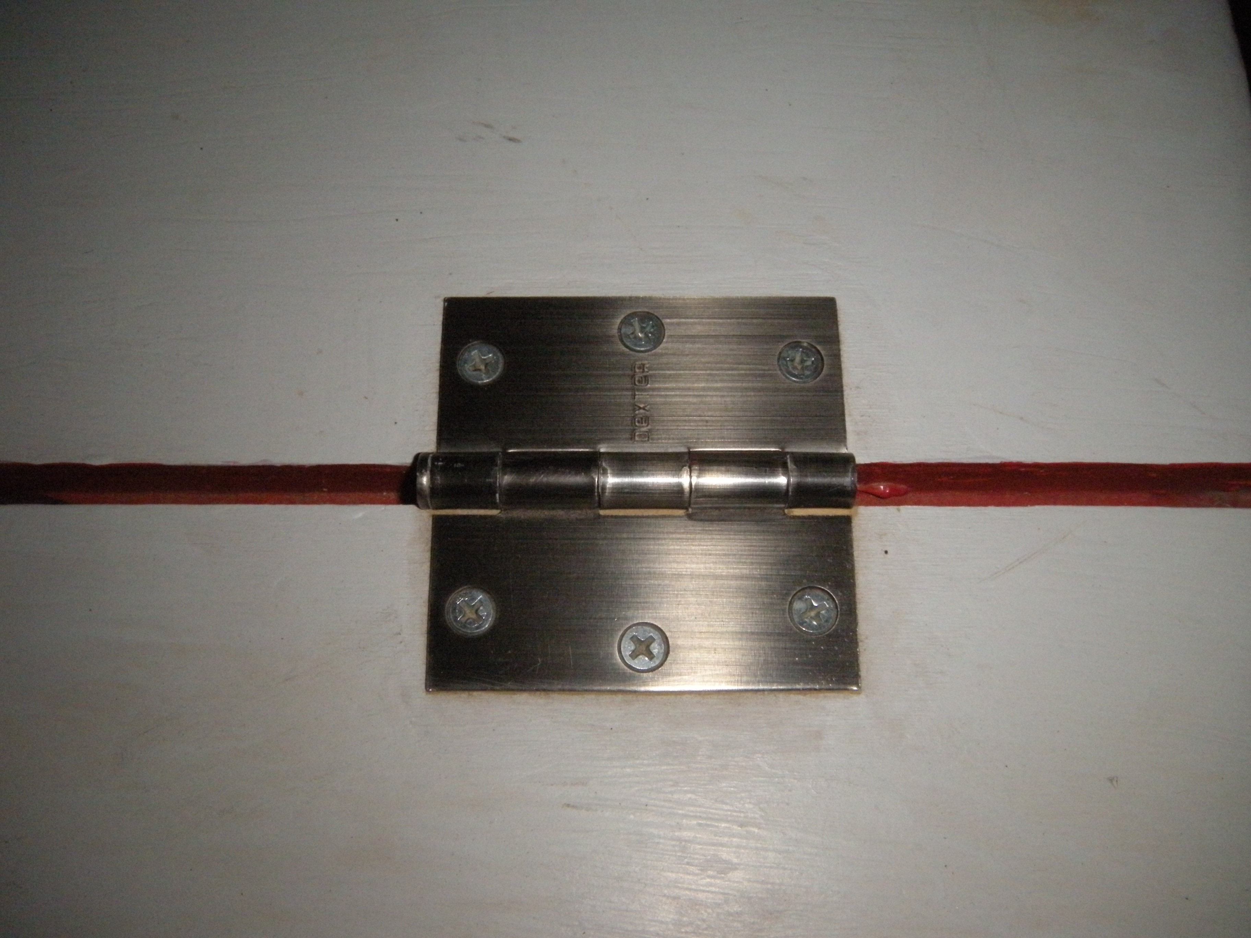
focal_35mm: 35
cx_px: 626
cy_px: 469
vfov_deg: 40.7
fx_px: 1265
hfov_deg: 52.6
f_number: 6.4
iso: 400
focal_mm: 5.9
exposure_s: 1/60
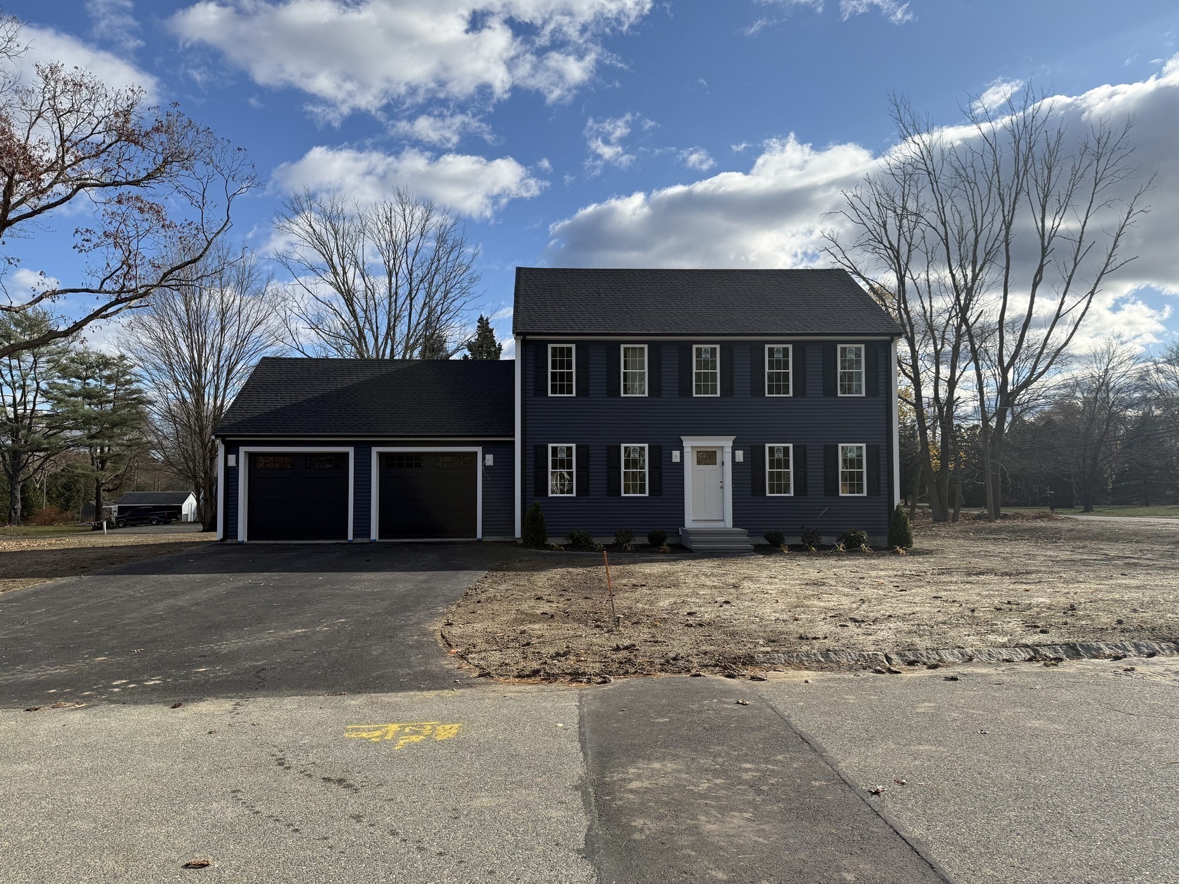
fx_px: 817
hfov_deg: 71.6
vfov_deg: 56.8
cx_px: 590
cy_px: 442
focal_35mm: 24
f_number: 1.78
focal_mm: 6.76
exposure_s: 1/5714
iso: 100
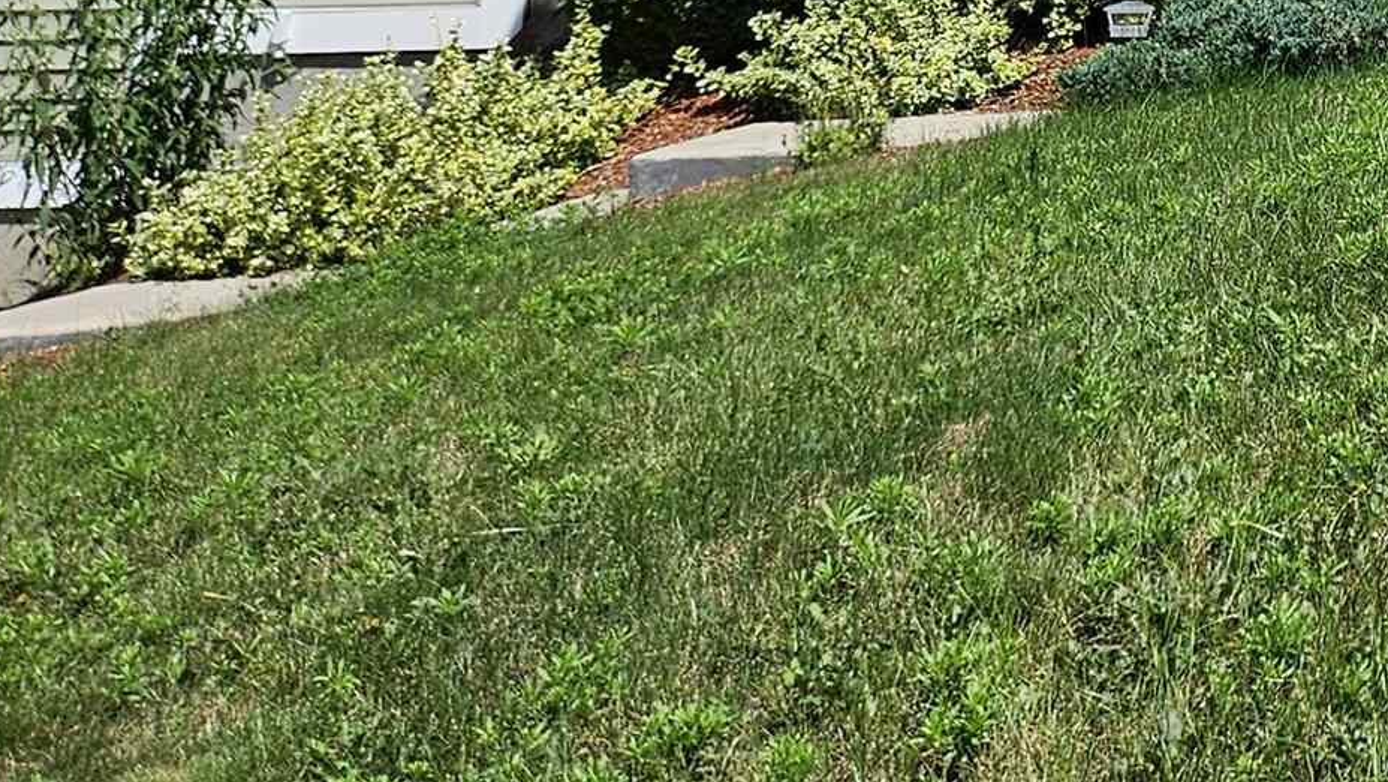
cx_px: 2068
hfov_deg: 21.5
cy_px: -942
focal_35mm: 83
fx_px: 3056
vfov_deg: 12.3
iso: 25
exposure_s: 1/2503
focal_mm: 5.4
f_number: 1.8
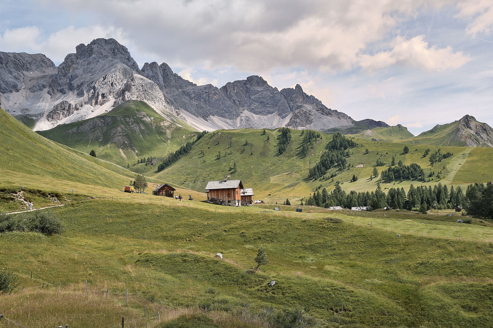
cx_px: 269
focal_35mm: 38
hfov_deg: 50.6
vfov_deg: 35.0
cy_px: 173
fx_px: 520
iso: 160
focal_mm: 21.5
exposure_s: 1/220
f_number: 11
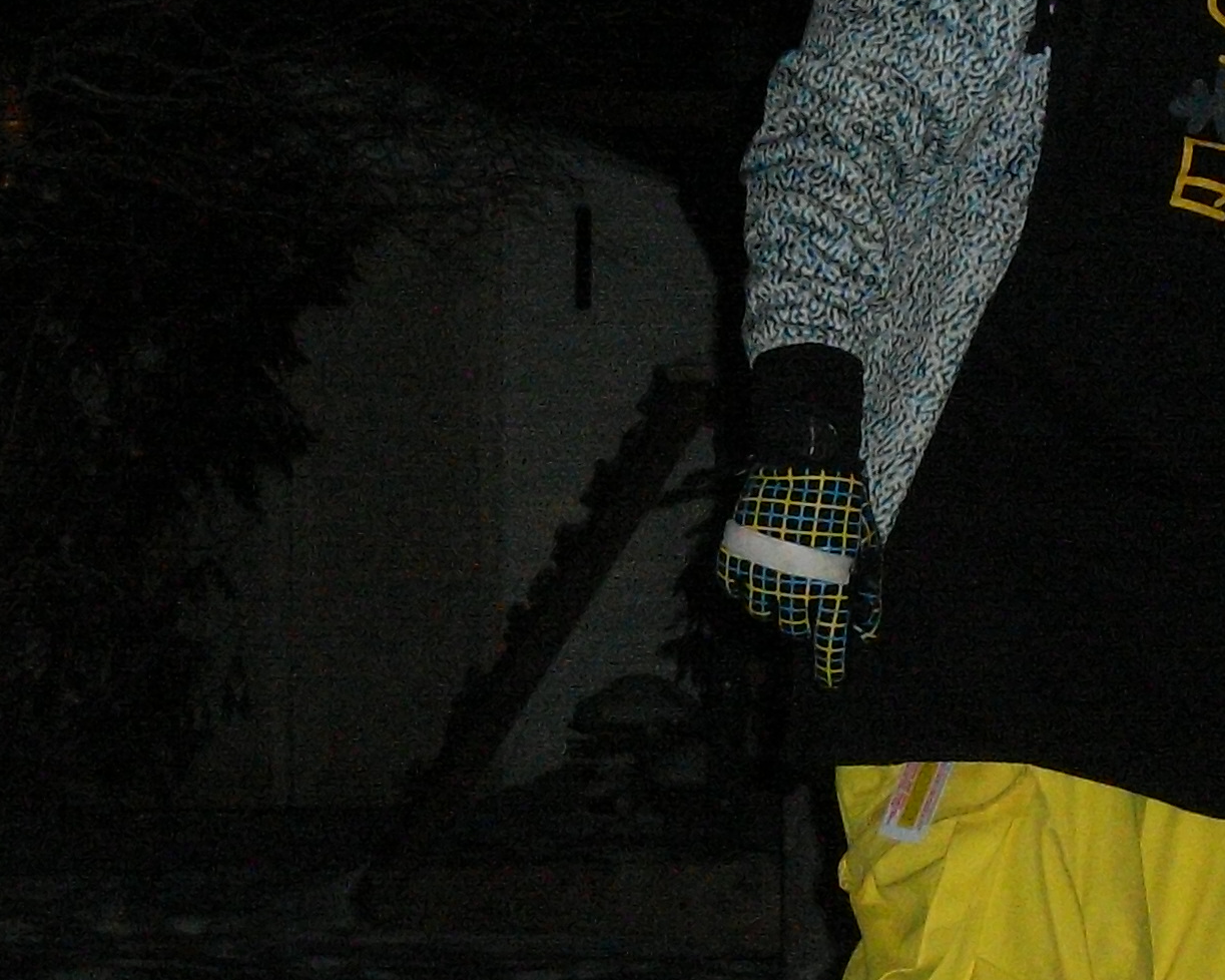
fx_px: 6706
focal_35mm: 185
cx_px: 505
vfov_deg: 8.3
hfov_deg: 10.4
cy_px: 739
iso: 400
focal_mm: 11.7
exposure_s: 1/60
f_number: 4.2
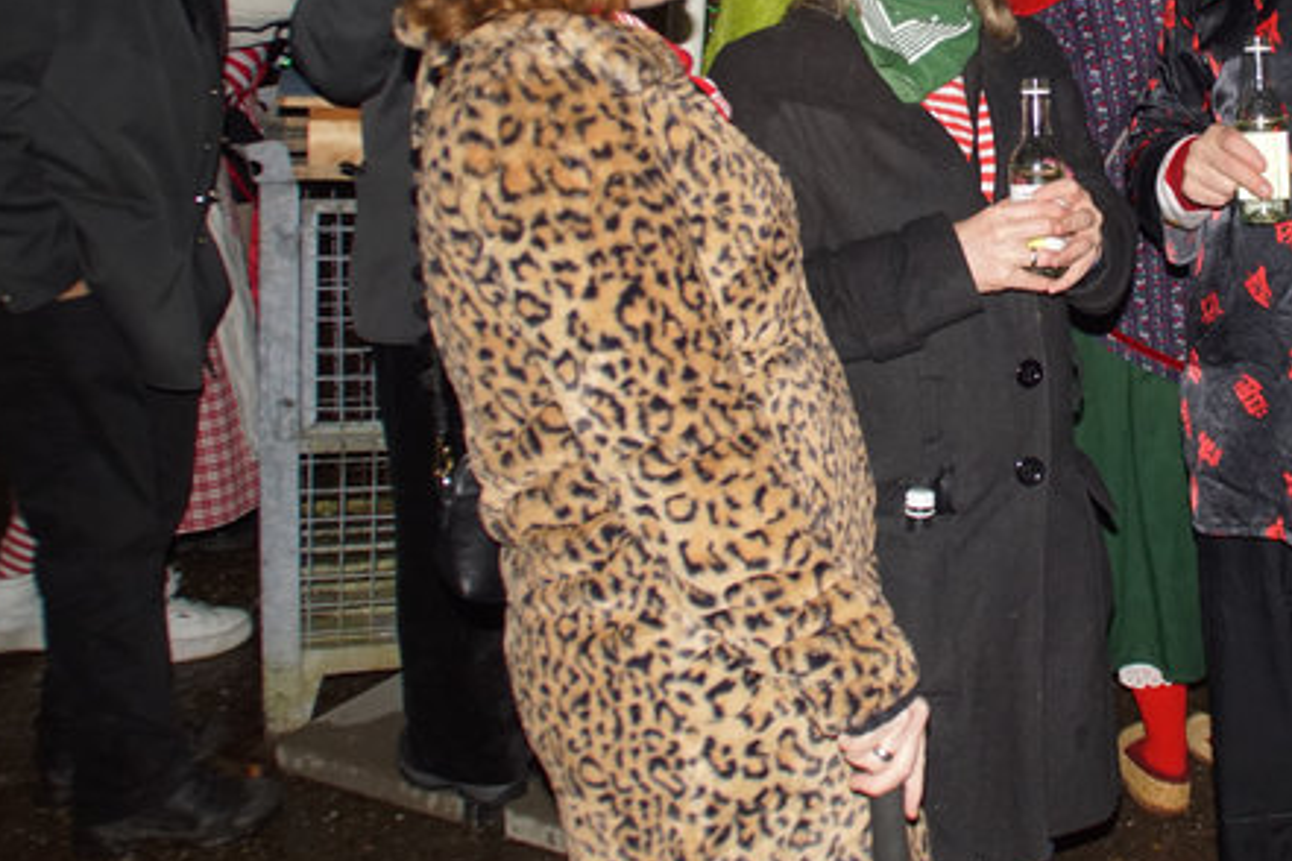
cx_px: 1131
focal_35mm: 49
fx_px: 1758
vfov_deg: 26.7
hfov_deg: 38.0
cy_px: 110
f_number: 3.5
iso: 640
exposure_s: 1/60
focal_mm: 18
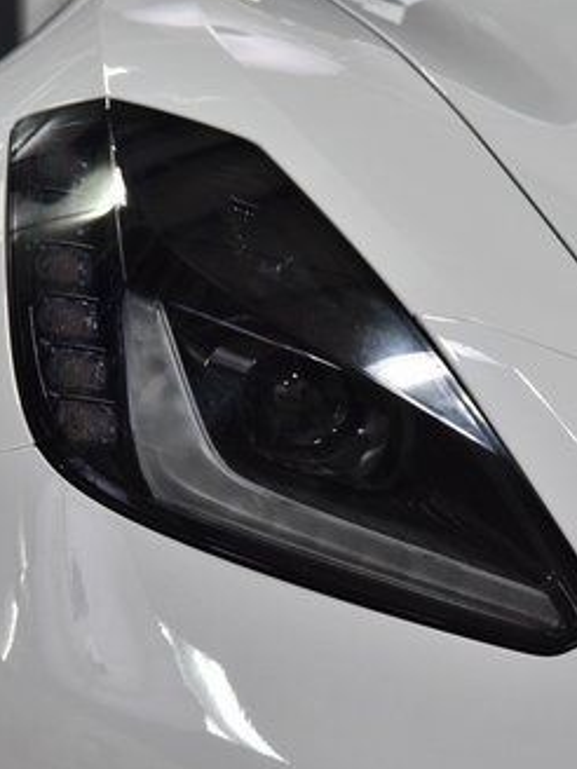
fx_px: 4378
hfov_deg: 7.5
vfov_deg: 10.0
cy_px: 414
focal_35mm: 197
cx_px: 277
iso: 1250
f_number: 9
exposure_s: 1/125
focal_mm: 70
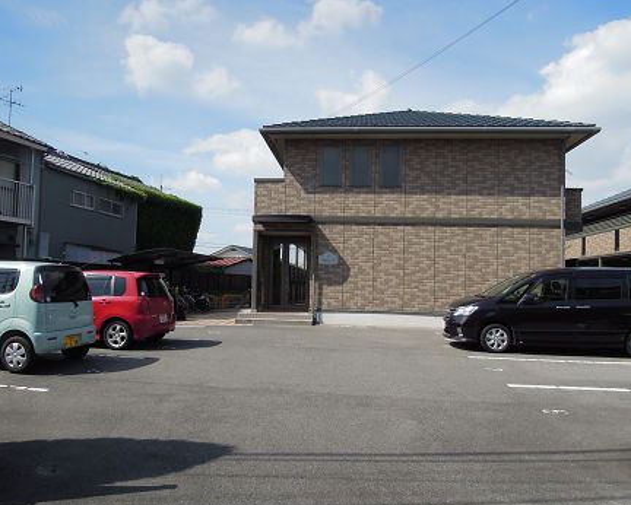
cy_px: 261
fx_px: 486
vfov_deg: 55.0
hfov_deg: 65.9
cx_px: 292
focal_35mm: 26
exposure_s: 1/1250
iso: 160
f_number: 4
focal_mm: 4.3
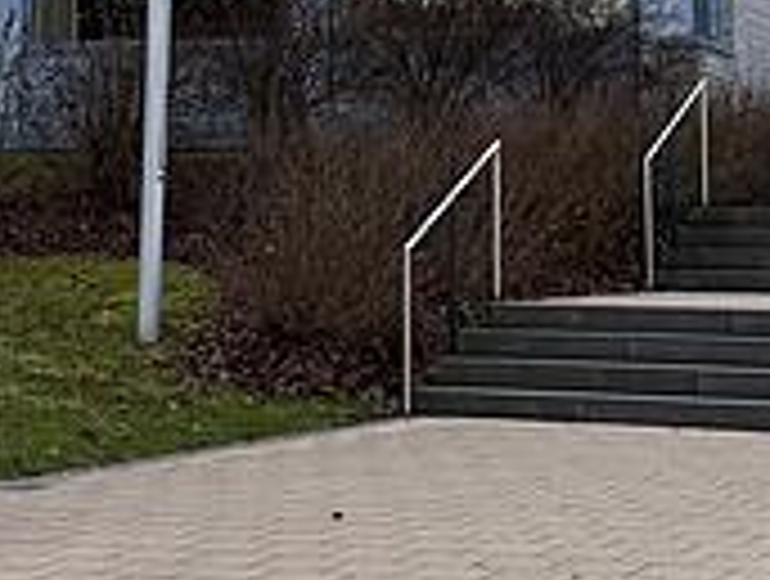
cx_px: 320
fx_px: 2497
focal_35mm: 112
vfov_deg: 13.0
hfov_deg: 17.5
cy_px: -81
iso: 100
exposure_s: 1/1437
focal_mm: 6.76
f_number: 1.78
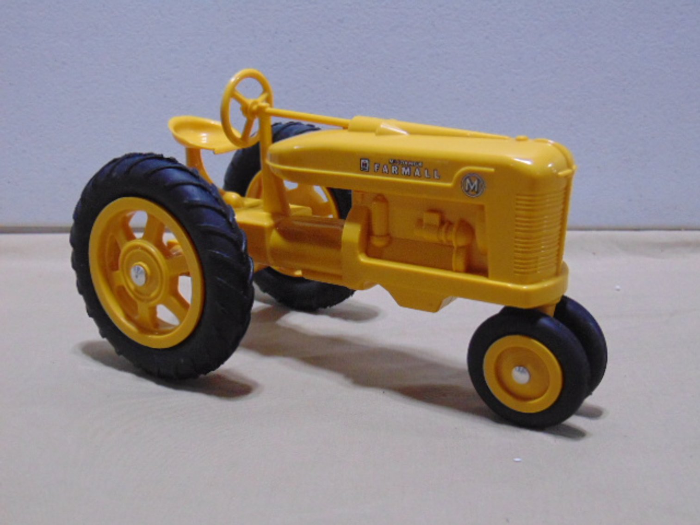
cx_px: 350
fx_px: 849
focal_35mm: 42
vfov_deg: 34.4
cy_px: 262
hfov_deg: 44.8
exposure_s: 1/160
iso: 400
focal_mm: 7.6
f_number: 3.3
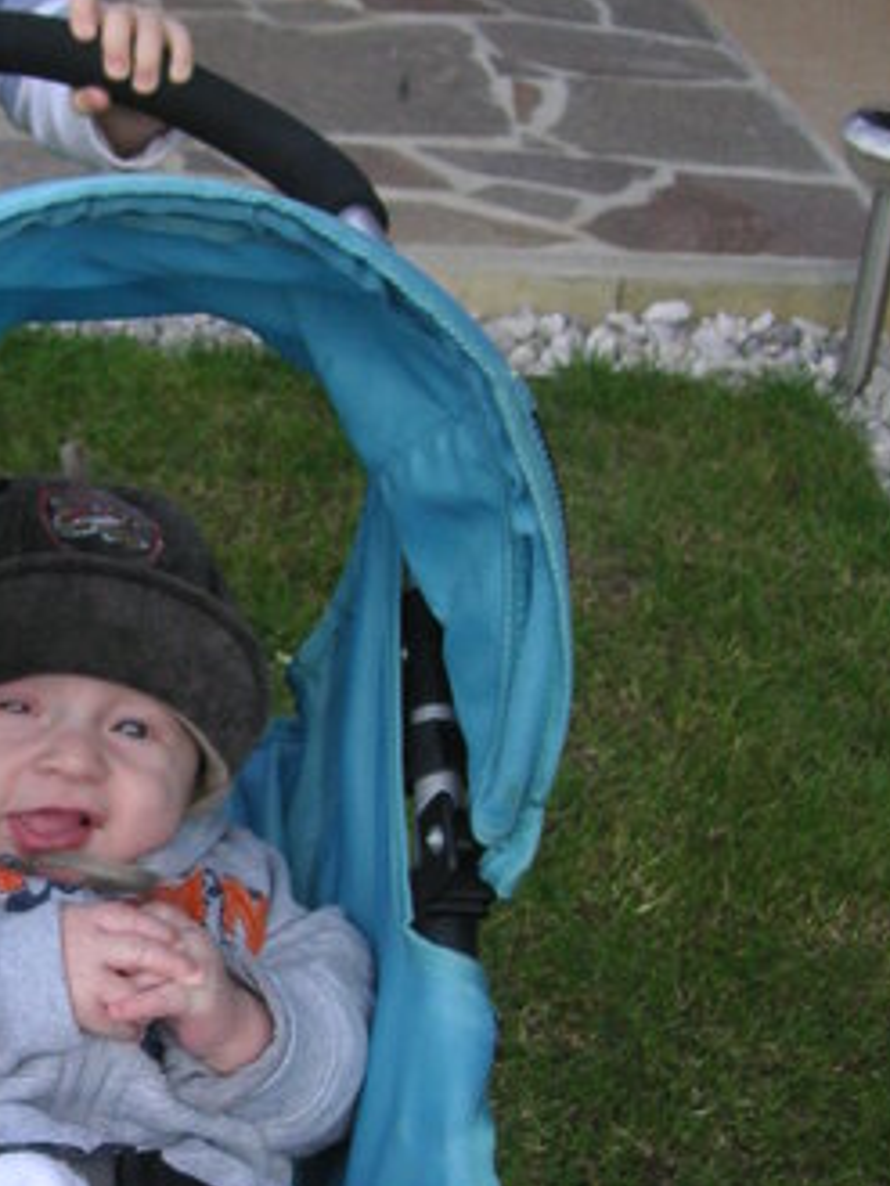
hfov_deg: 16.2
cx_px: 36
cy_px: 775
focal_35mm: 90
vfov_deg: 21.7
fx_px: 3083
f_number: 2.8
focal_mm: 6.1
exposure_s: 1/350
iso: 50
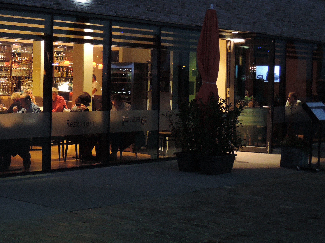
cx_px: 118
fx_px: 742
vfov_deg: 18.6
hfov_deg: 24.6
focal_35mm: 79
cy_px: 93
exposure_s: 1/8
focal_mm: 11.8
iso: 800
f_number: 3.5
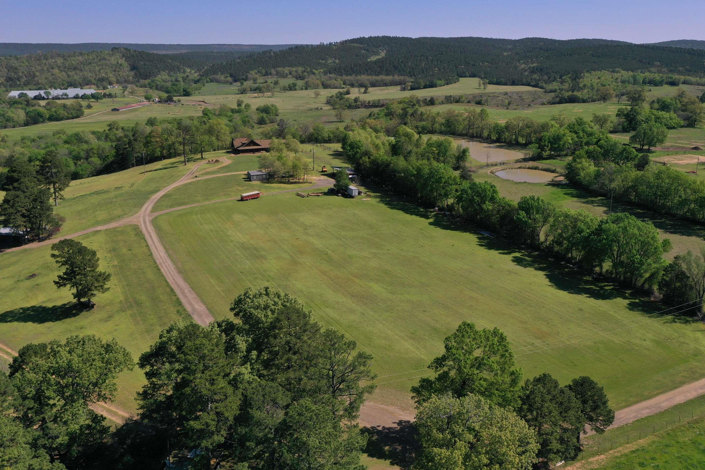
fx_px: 607
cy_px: 219
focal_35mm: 31
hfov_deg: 60.2
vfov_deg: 42.3
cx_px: 374
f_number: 6.3
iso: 100
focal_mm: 10.26
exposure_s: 1/640
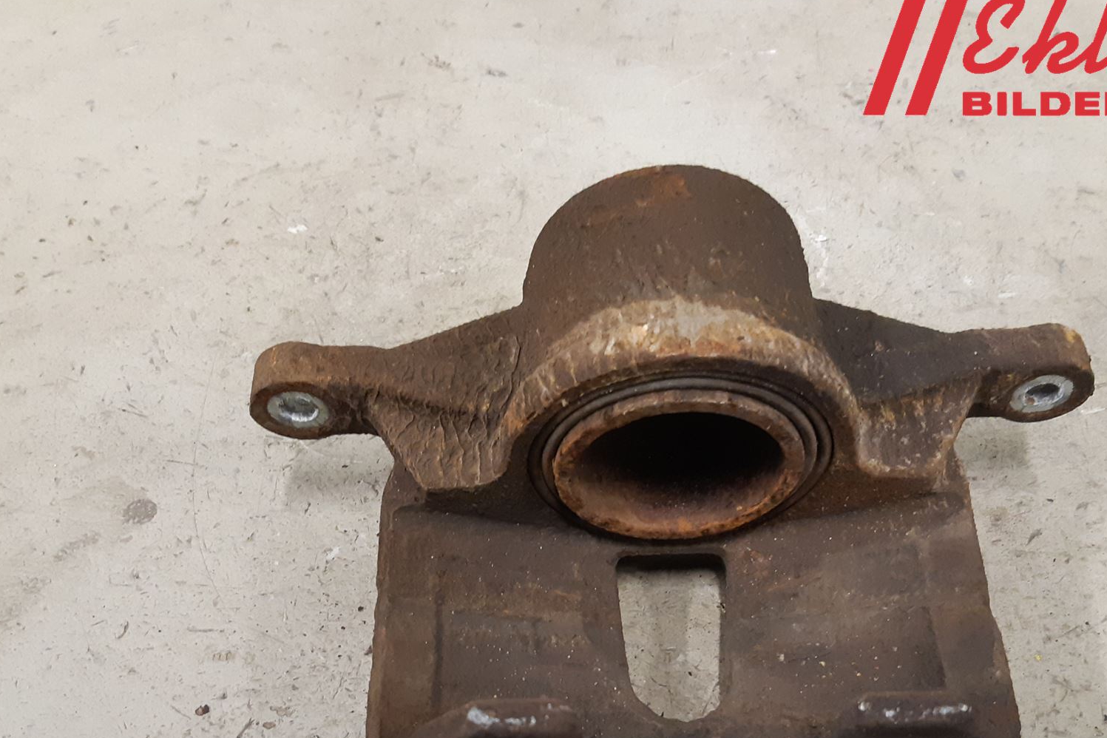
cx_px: 560
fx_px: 1138
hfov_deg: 51.9
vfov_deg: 35.1
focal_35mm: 37
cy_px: 558
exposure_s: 1/50
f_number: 1.7
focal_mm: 3.93
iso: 320
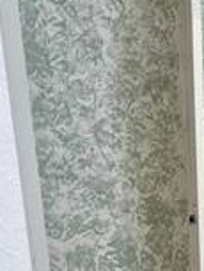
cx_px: 266
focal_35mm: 55
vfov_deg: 34.1
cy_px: 207
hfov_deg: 23.5
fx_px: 432
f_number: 2.2
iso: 640
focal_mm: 2.22
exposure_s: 1/60
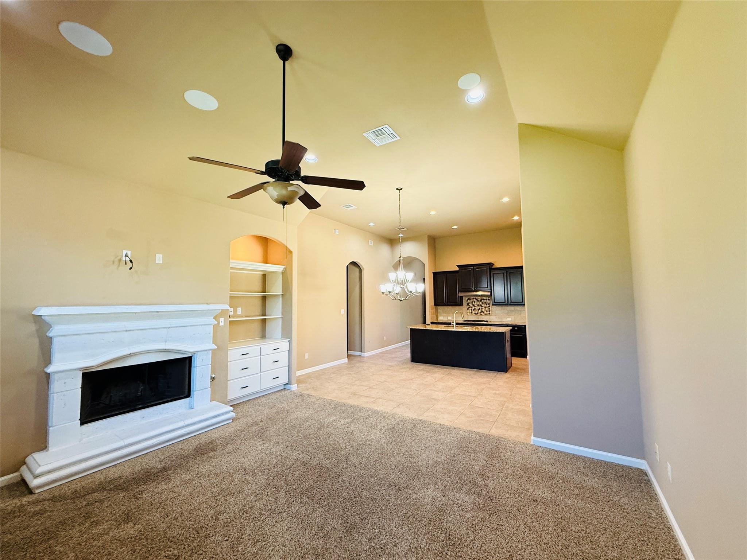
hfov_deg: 102.1
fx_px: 302
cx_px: 374
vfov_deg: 85.7
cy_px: 280
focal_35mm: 14
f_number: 2.2
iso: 400
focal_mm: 2.22
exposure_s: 1/60
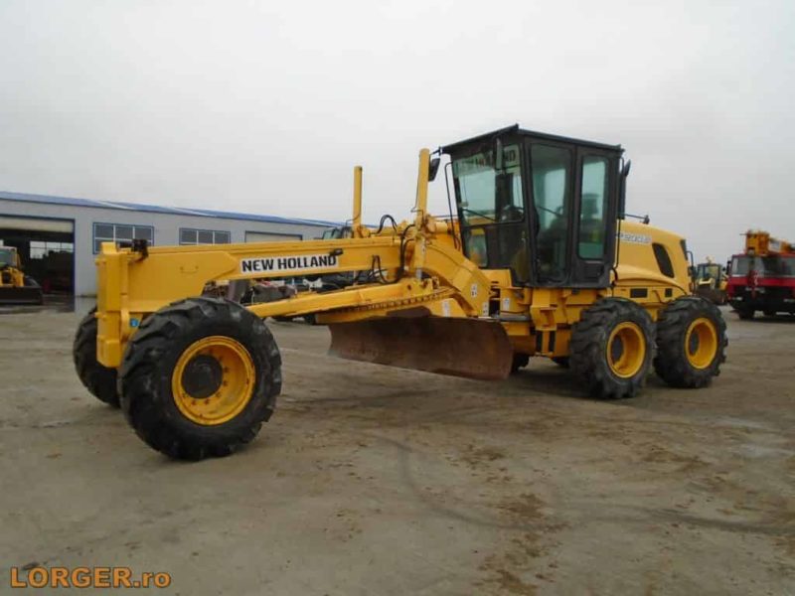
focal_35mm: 26
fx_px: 597
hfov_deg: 67.3
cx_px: 398
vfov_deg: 53.1
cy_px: 298
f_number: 3.2
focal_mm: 4.6
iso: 100
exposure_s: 1/50
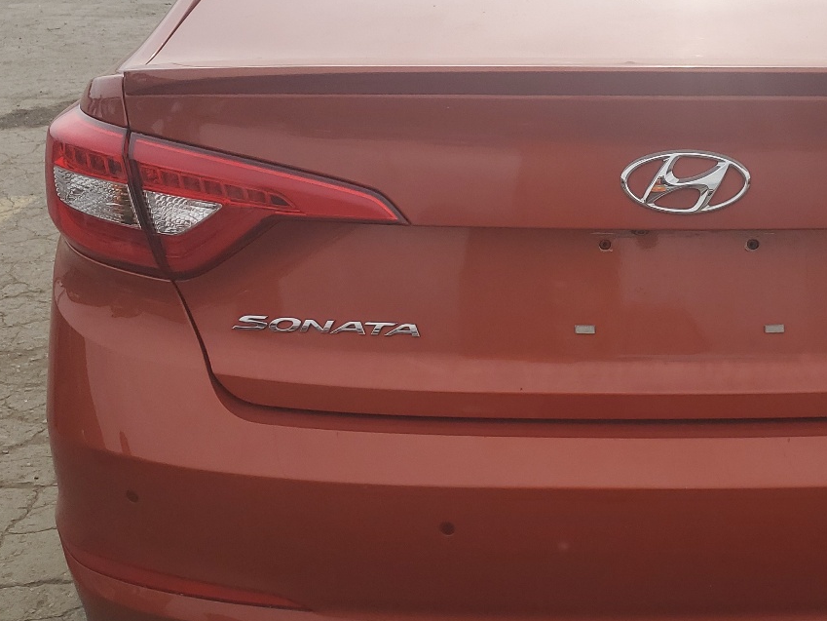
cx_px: 636
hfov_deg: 37.8
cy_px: 269
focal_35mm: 49
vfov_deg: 29.6
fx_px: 1171
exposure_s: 1/3333
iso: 50
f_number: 1.5
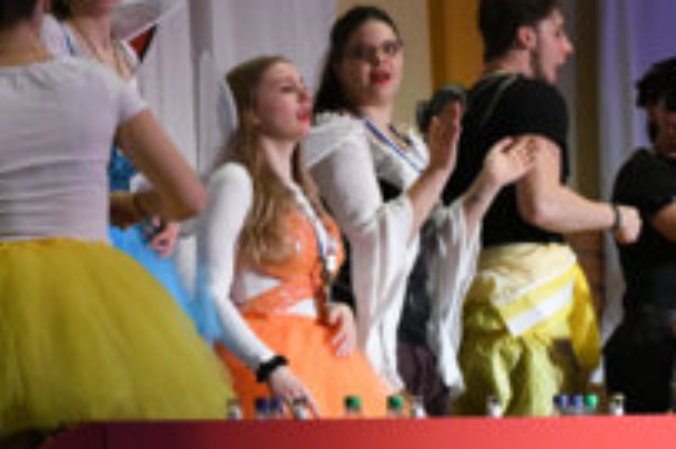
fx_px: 3884
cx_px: 216
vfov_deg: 6.6
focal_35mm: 207
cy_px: 188
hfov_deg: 9.9
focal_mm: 70
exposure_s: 1/400
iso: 8000
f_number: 3.2
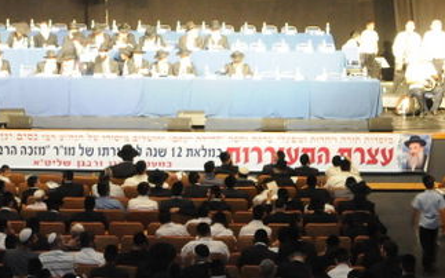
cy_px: 96
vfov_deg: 10.4
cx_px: 116
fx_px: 1528
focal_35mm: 126
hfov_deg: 16.5
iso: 2000
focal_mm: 26
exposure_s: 1/6
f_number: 5.6
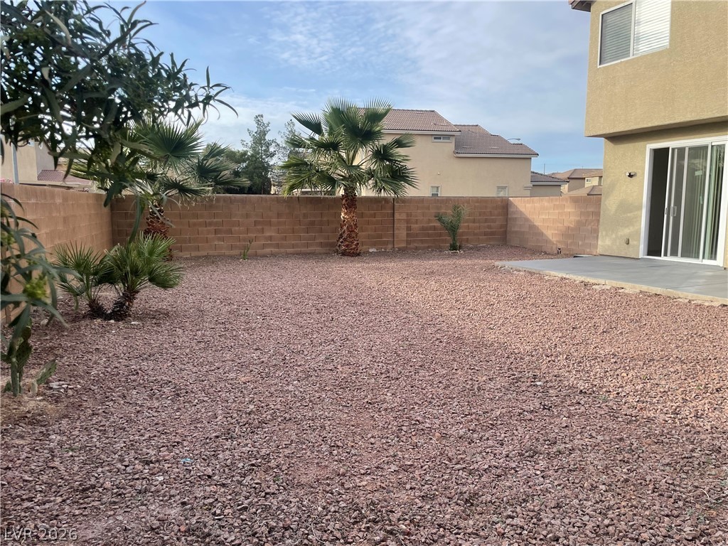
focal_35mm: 26
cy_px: 273
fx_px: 547
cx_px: 364
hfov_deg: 67.3
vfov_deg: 53.1
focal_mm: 4.2
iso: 32
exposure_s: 1/1742
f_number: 1.6
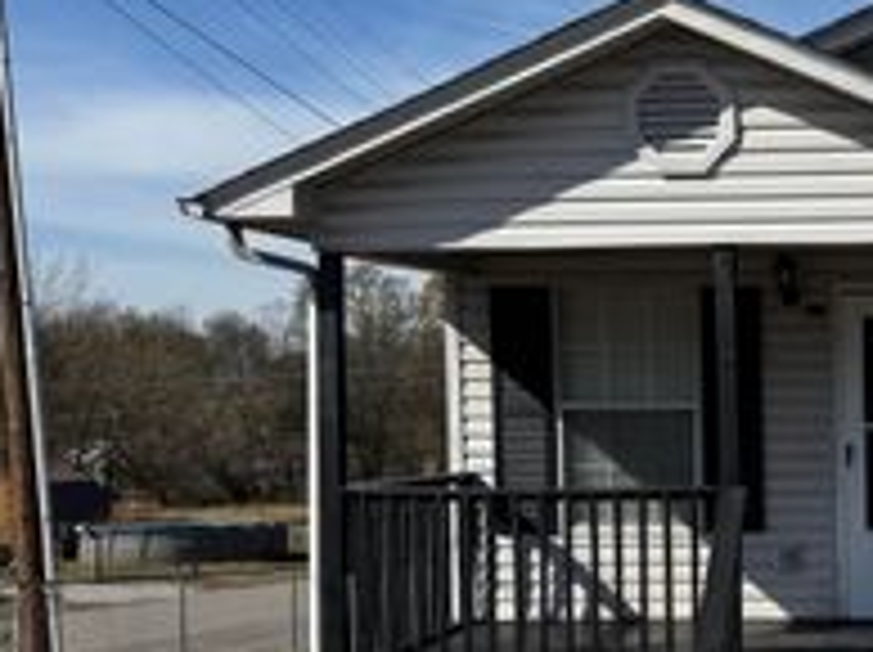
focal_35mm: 62
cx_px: 968
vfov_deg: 23.3
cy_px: 501
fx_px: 1562
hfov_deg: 28.3
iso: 80
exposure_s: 1/5814
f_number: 1.78
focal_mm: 6.76
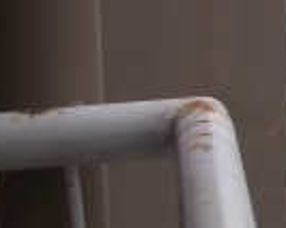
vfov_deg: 7.0
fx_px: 1868
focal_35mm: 221
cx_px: 648
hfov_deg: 8.2
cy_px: 183
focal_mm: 8.8
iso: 64
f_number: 11.1
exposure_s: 1/80
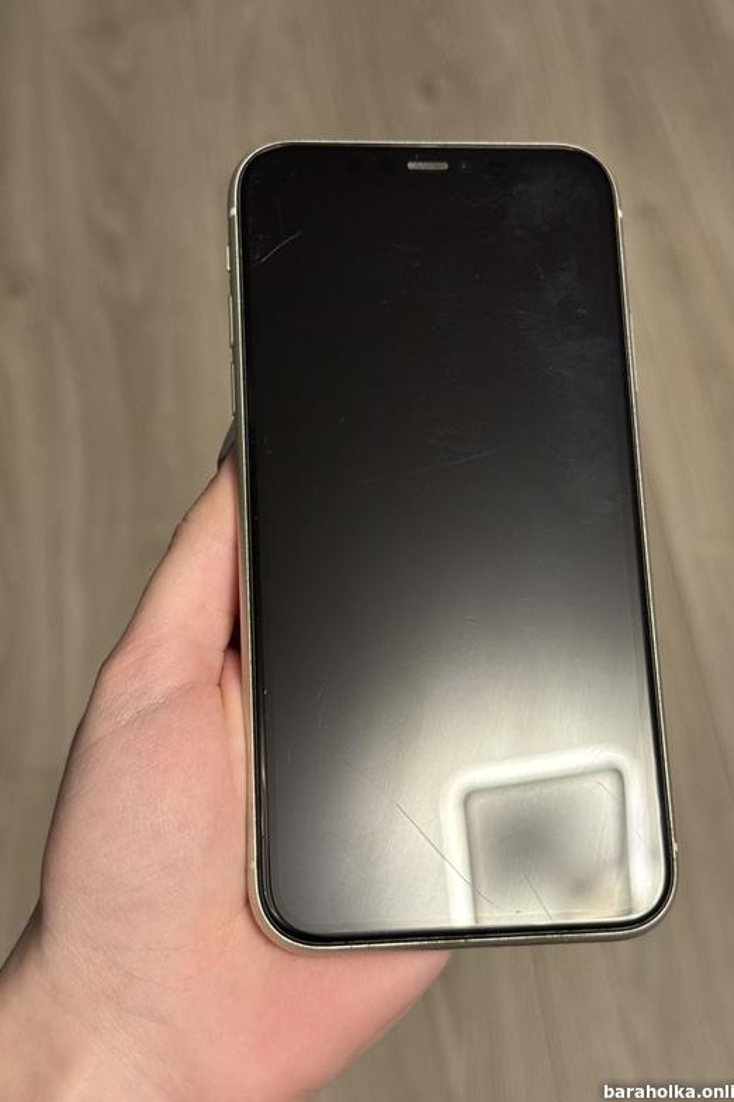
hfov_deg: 26.5
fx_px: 1560
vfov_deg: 38.9
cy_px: 559
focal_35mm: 51
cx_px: 401
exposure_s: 1/41
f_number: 1.78
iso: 250
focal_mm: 6.76
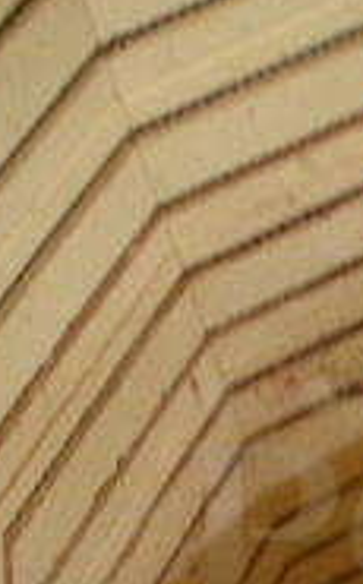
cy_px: 524
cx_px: 414
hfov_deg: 14.0
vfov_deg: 22.3
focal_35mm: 91
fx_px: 1446
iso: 7200
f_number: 3.5
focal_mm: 18
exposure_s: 1/125
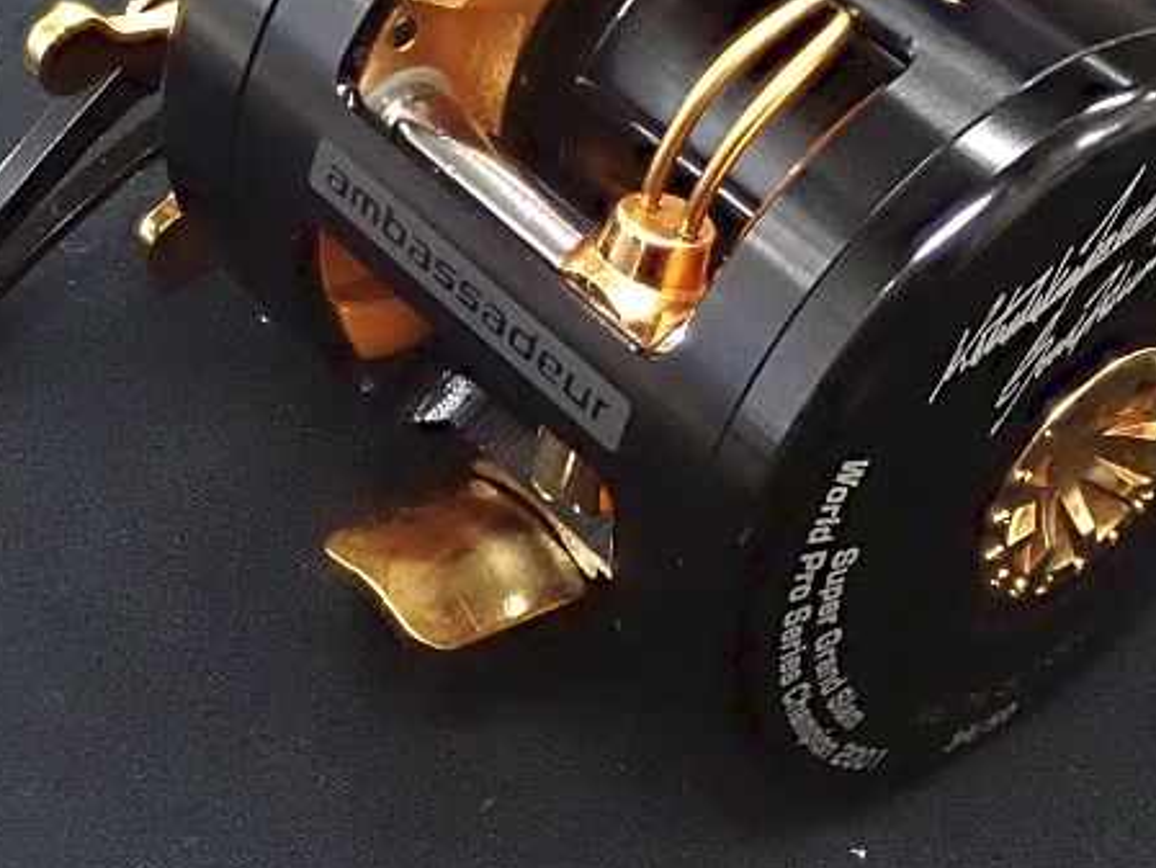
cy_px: 209
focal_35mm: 82
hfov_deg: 23.8
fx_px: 2739
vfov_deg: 17.9
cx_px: 517
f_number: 4.5
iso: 1600
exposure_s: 1/30
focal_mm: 8.41
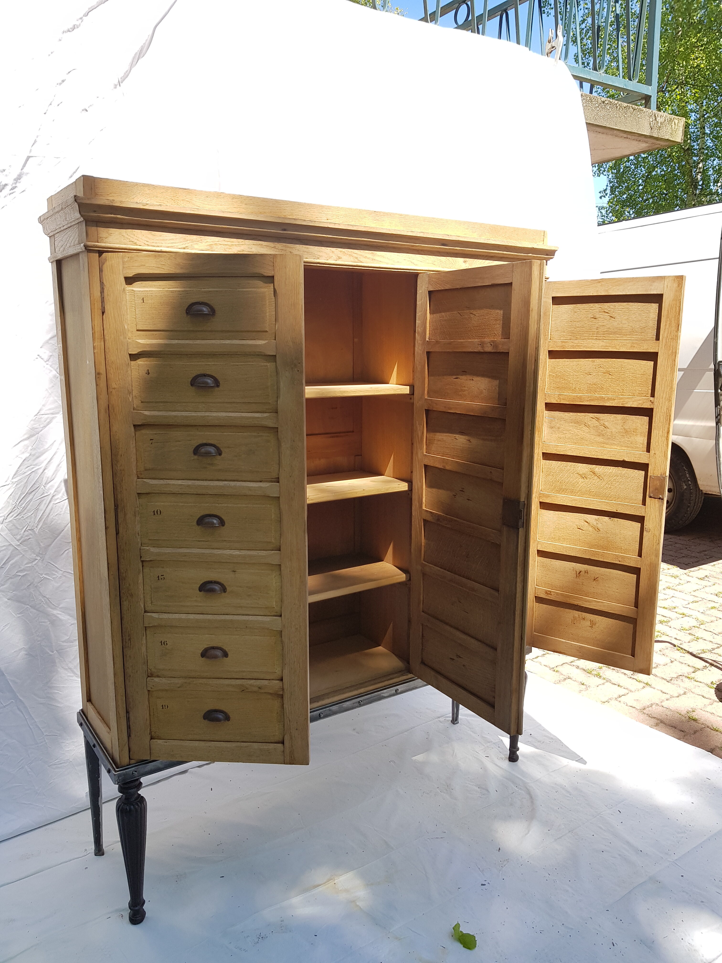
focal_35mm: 26
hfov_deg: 53.1
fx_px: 723
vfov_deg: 67.3
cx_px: 361
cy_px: 482
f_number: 1.7
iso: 40
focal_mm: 4.2
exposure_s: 1/590
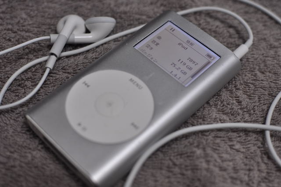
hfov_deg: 37.9
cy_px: 94
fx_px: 409
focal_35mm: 52
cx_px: 140
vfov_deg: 25.7
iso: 200
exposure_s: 1/60
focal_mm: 35
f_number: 4
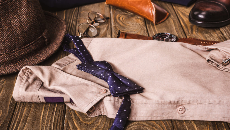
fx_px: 323
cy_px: 67
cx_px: 116
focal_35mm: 53
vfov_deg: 22.6
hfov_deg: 39.2
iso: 125
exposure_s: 1/200
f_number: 11
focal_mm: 50
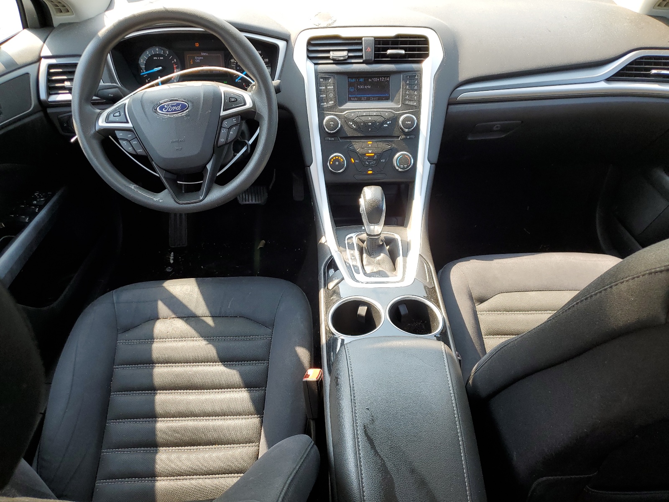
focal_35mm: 26
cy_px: 251
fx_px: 502
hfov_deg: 67.3
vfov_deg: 53.1
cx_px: 334
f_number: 1.5
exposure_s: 1/250
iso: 50
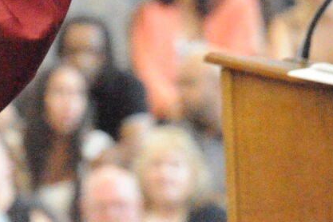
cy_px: -242
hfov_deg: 2.4
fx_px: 7825
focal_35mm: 846
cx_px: -270
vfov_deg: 1.6
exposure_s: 1/800
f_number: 5.6
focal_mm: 200
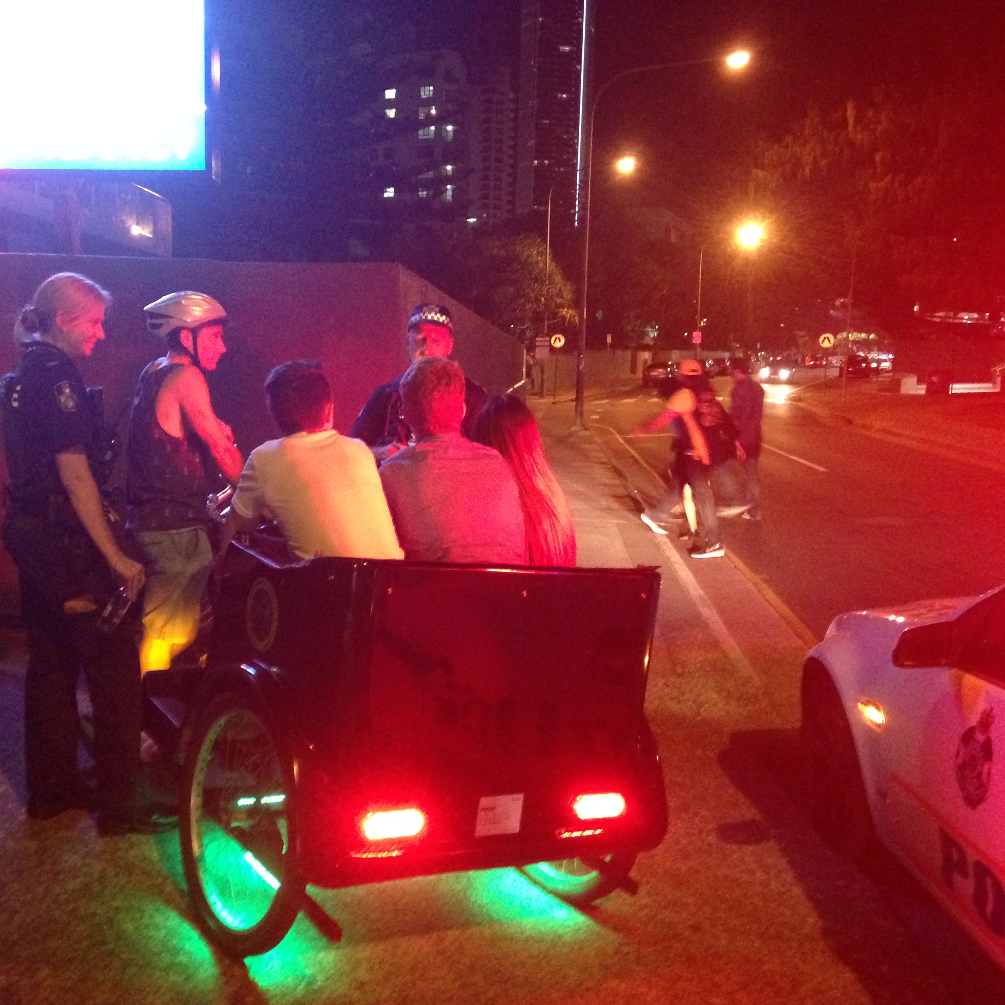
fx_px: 1281
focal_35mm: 39
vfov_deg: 42.8
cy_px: 503
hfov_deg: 42.5
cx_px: 379
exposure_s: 1/15
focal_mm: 4.12
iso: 640
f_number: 2.4
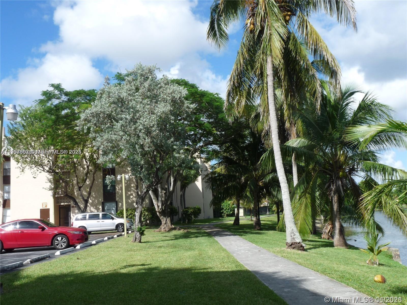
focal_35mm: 37
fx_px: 435
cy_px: 152
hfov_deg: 50.1
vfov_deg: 38.7
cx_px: 204
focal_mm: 6.6
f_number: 5.6
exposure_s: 1/400
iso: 100
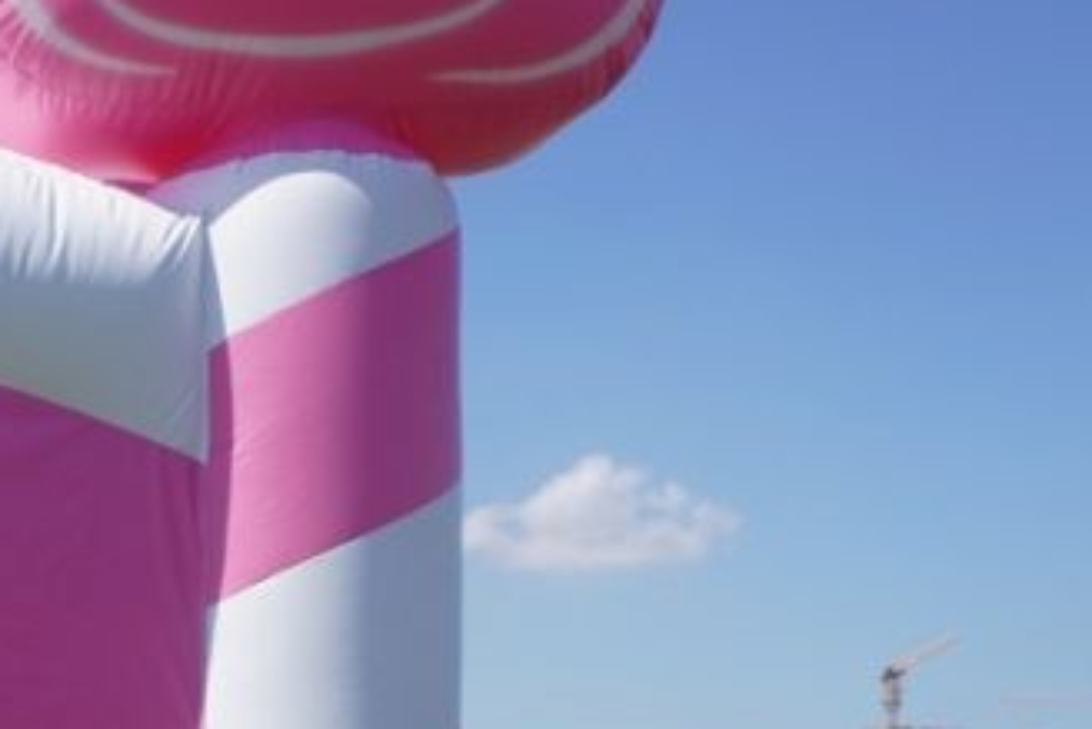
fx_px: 2276
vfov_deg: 17.1
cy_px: 940
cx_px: -439
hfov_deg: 23.0
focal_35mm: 75
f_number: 8
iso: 100
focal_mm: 16
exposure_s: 1/250
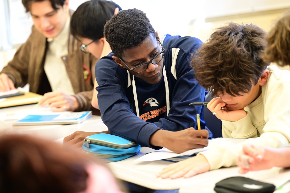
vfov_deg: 8.3
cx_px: 145
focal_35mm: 165
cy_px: 96
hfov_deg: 12.5
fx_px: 1329
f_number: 4
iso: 4000
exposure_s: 1/200
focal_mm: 165
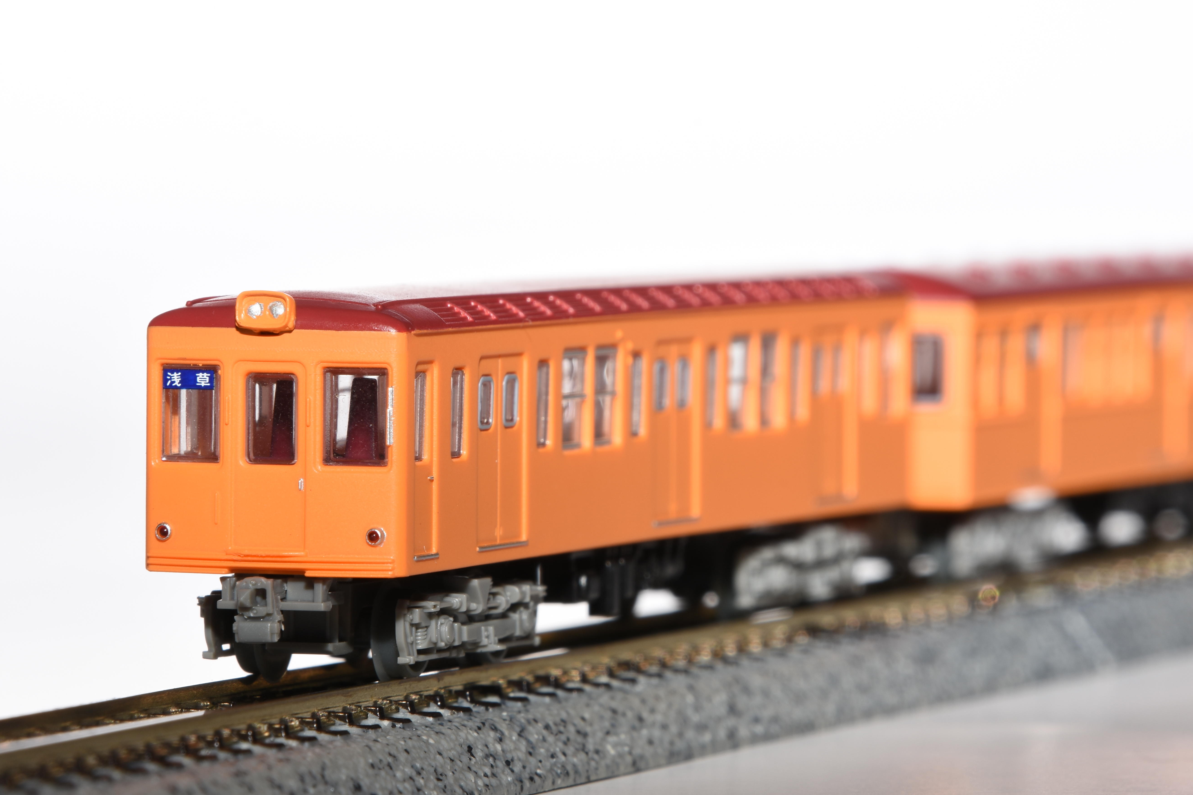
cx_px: 674
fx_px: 13586
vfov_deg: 3.4
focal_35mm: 410
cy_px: 364
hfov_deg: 5.0
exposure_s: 1/60
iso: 100
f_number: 22
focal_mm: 240
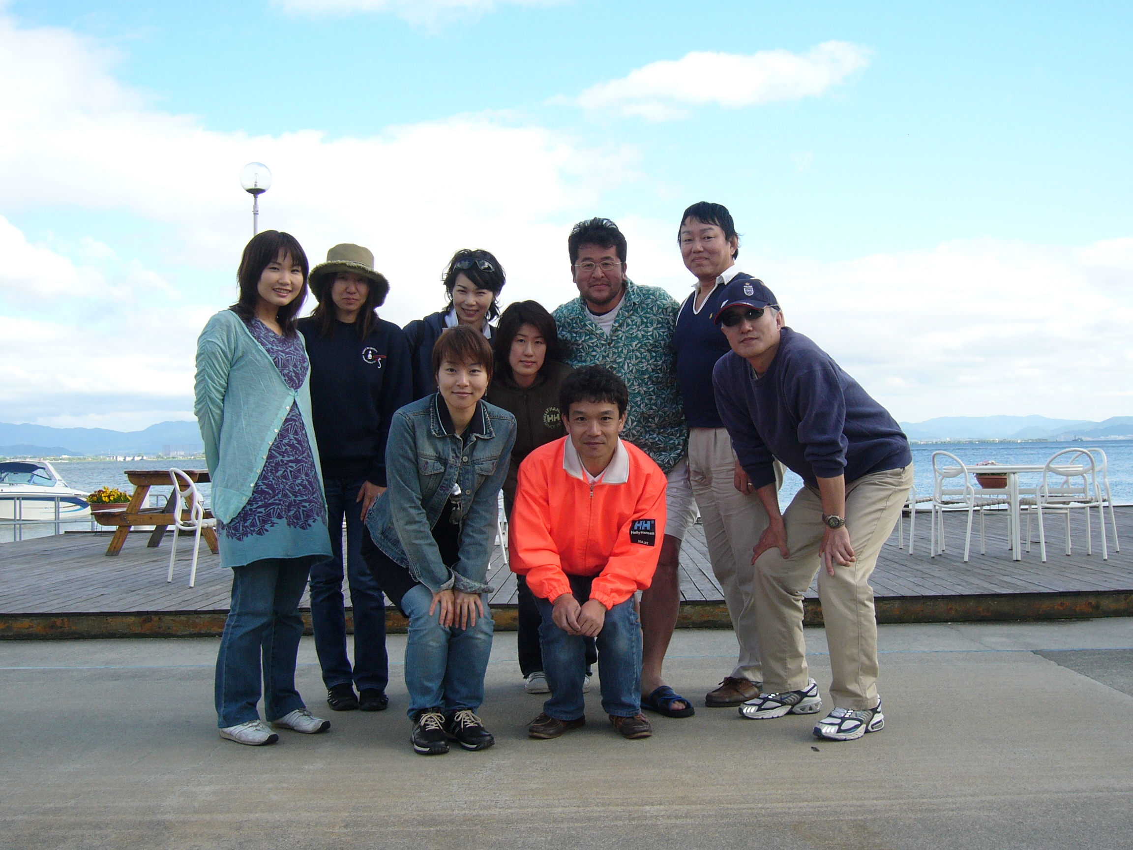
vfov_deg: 37.7
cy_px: 425
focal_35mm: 38
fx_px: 1244
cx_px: 566
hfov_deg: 49.0
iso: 100
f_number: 8.3
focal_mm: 6.3
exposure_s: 1/100
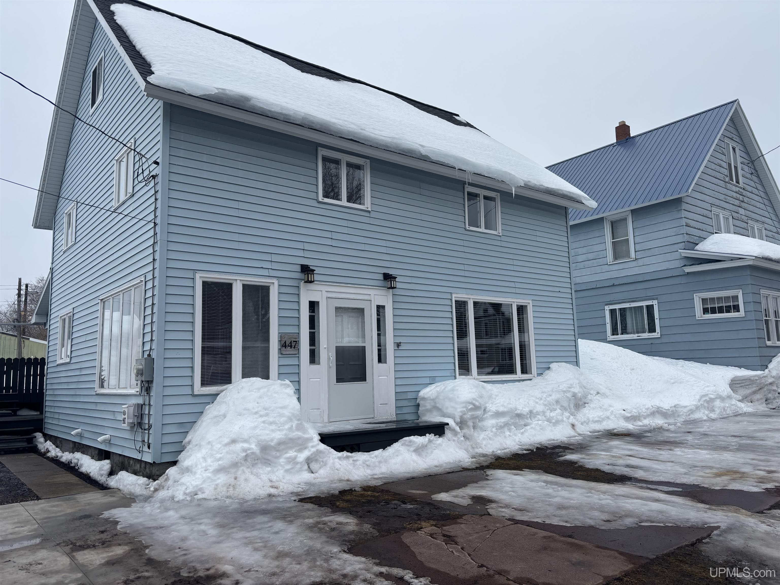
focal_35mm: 26
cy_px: 292
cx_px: 390
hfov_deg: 67.3
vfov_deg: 53.1
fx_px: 586
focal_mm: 5.96
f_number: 1.6
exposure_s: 1/2710
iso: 50
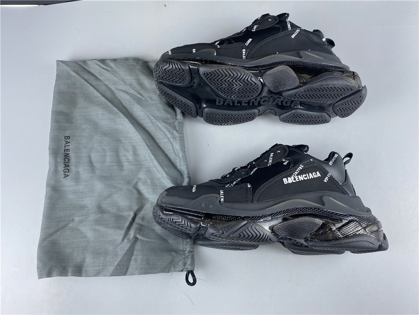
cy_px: 158
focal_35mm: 26
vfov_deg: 53.1
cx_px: 210
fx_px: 315
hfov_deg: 67.3
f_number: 1.8
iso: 80
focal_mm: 4.25
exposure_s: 1/50
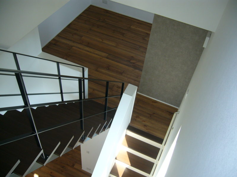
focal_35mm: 35
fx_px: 240
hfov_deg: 52.6
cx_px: 118
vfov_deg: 40.7
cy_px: 88
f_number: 2.8
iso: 100
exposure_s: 1/60
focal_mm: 5.8
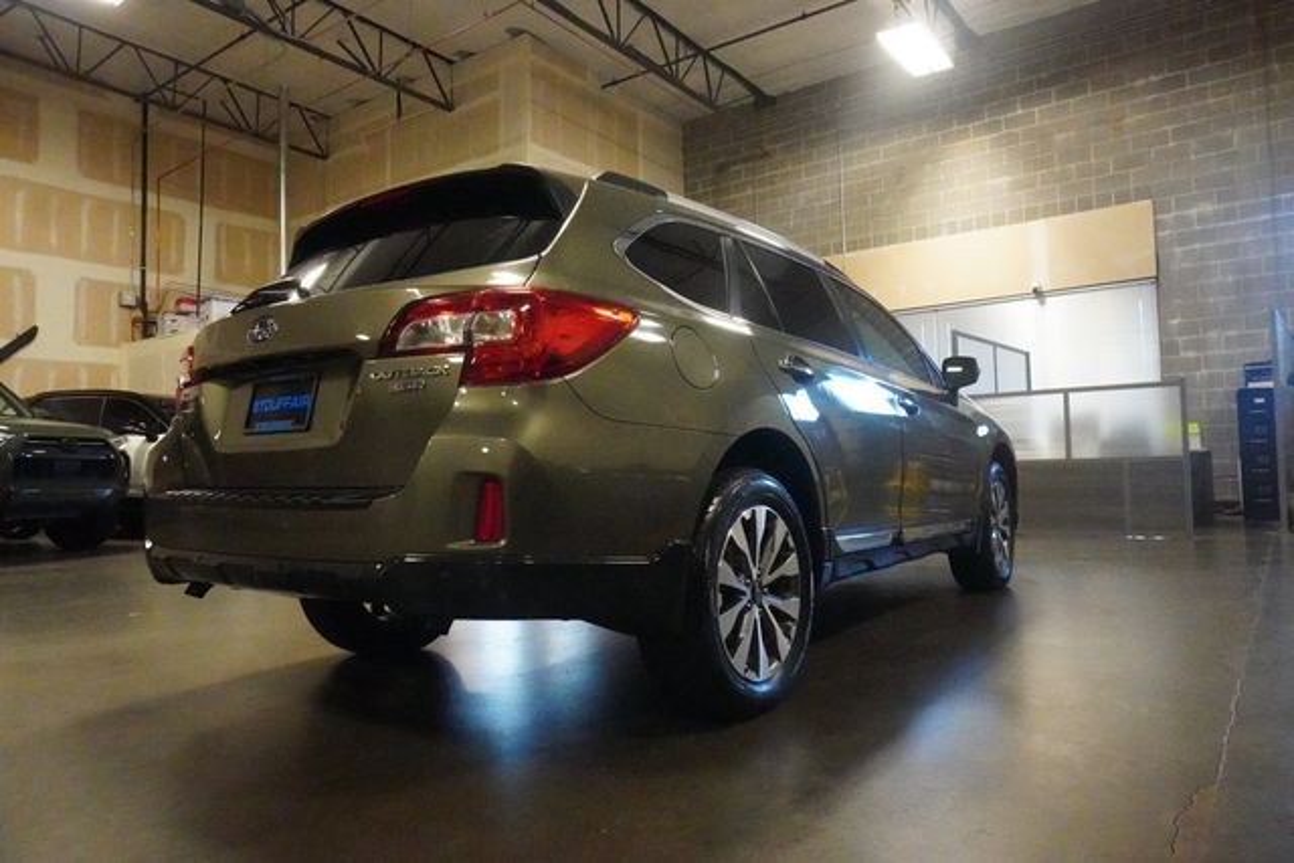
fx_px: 863
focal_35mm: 24
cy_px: 432
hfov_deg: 73.7
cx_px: 647
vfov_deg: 53.2
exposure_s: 1/400
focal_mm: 16
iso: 25600
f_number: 8
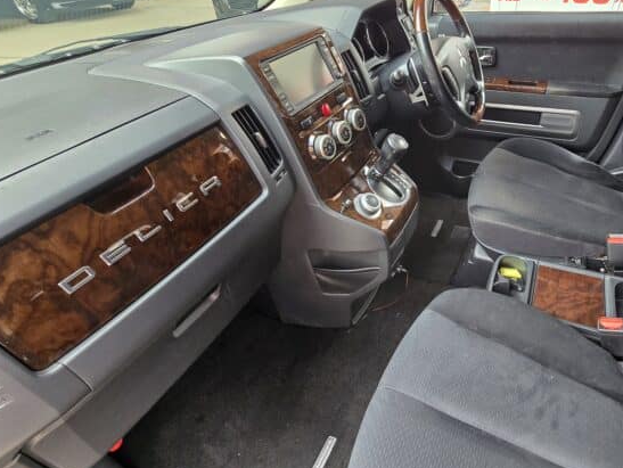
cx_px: 423
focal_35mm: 19
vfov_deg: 68.5
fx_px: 342
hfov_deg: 81.4
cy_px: 206
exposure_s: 1/50
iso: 160
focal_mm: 2.2
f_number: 2.2
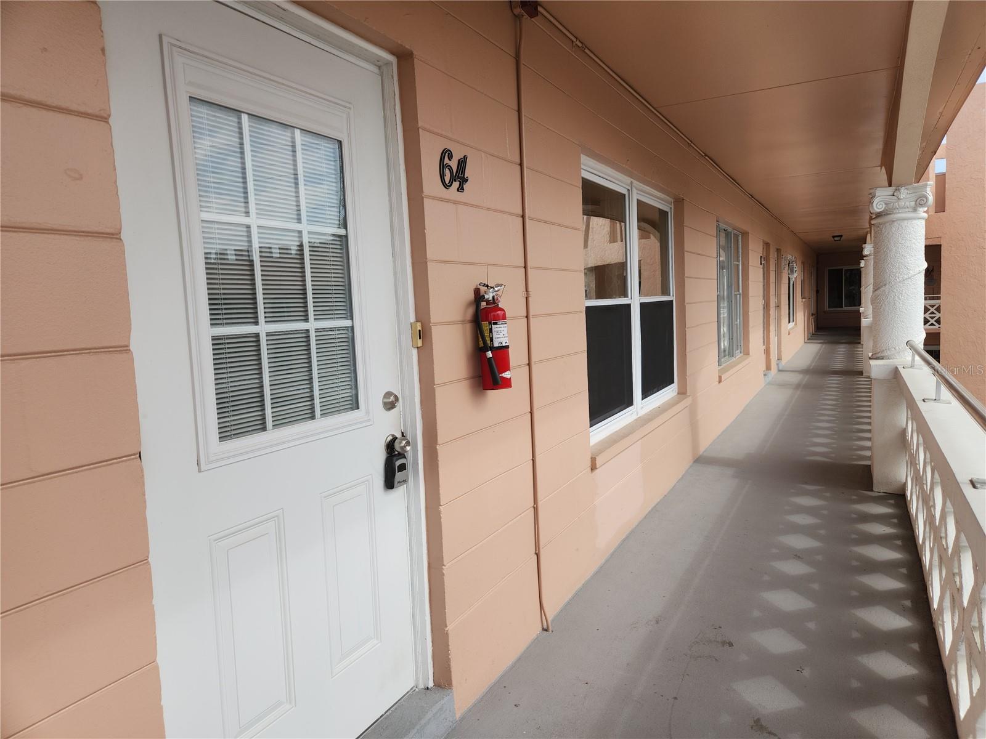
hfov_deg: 73.9
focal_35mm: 23
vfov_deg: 58.9
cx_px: 493
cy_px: 370
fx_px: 655
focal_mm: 5.4
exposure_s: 1/1044
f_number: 1.8
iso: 20
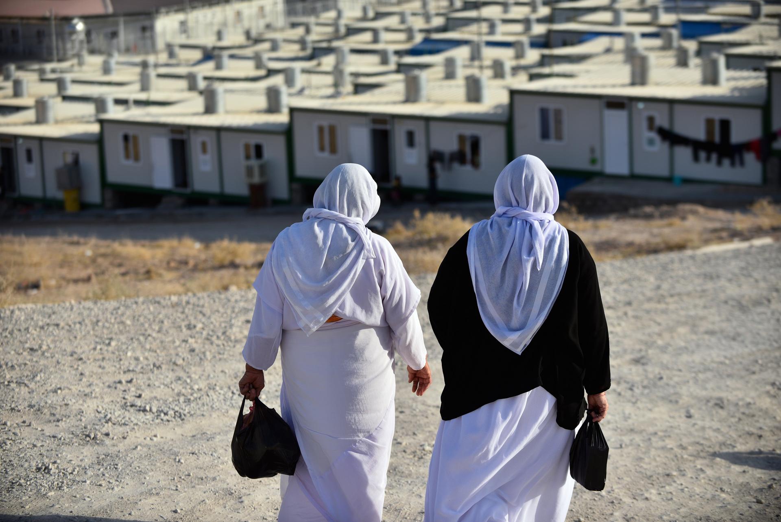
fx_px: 1866
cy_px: 261
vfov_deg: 15.9
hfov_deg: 23.6
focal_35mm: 86
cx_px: 390
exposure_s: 1/1600
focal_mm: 86
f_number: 3.5
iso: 100
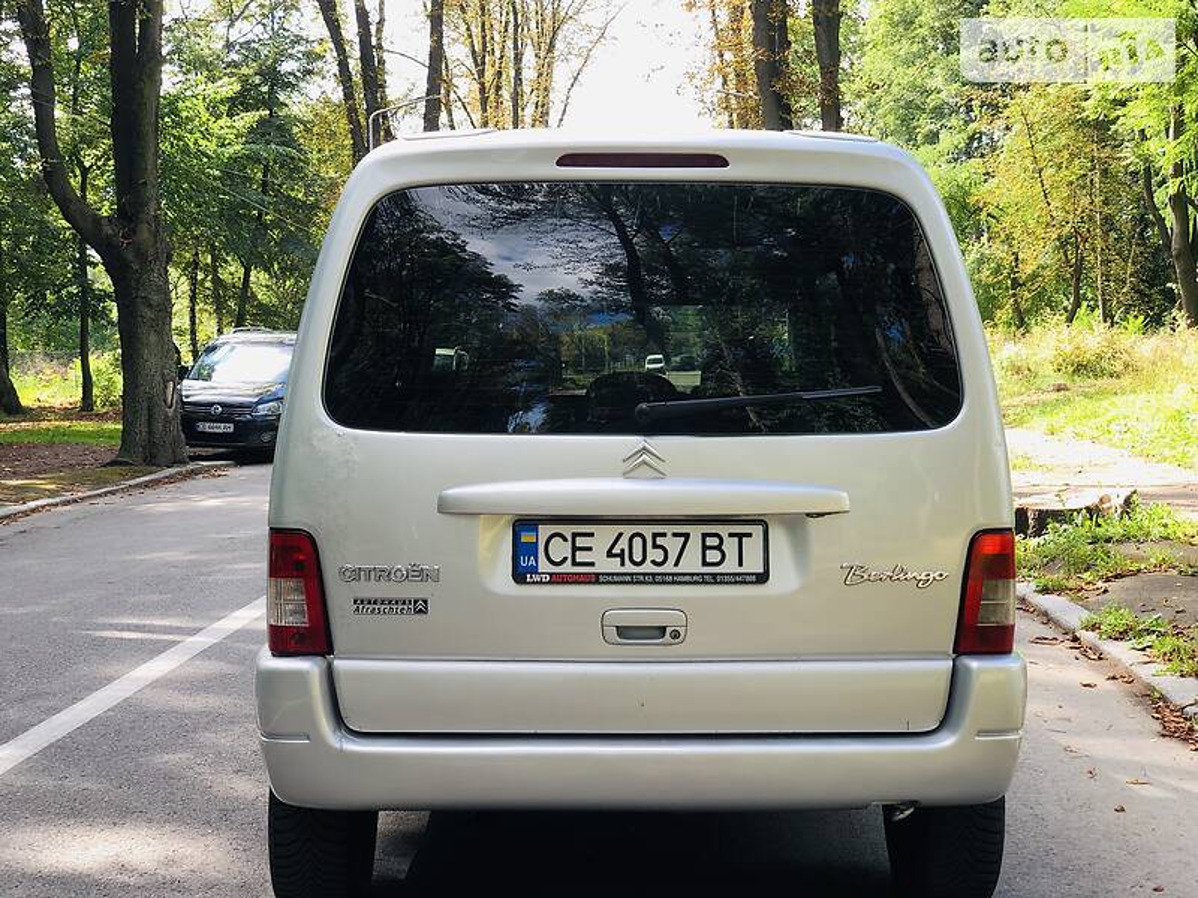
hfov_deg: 36.8
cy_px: 449
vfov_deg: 28.0
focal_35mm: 52
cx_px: 599
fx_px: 1800
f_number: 2.4
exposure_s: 1/120
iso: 16
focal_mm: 6
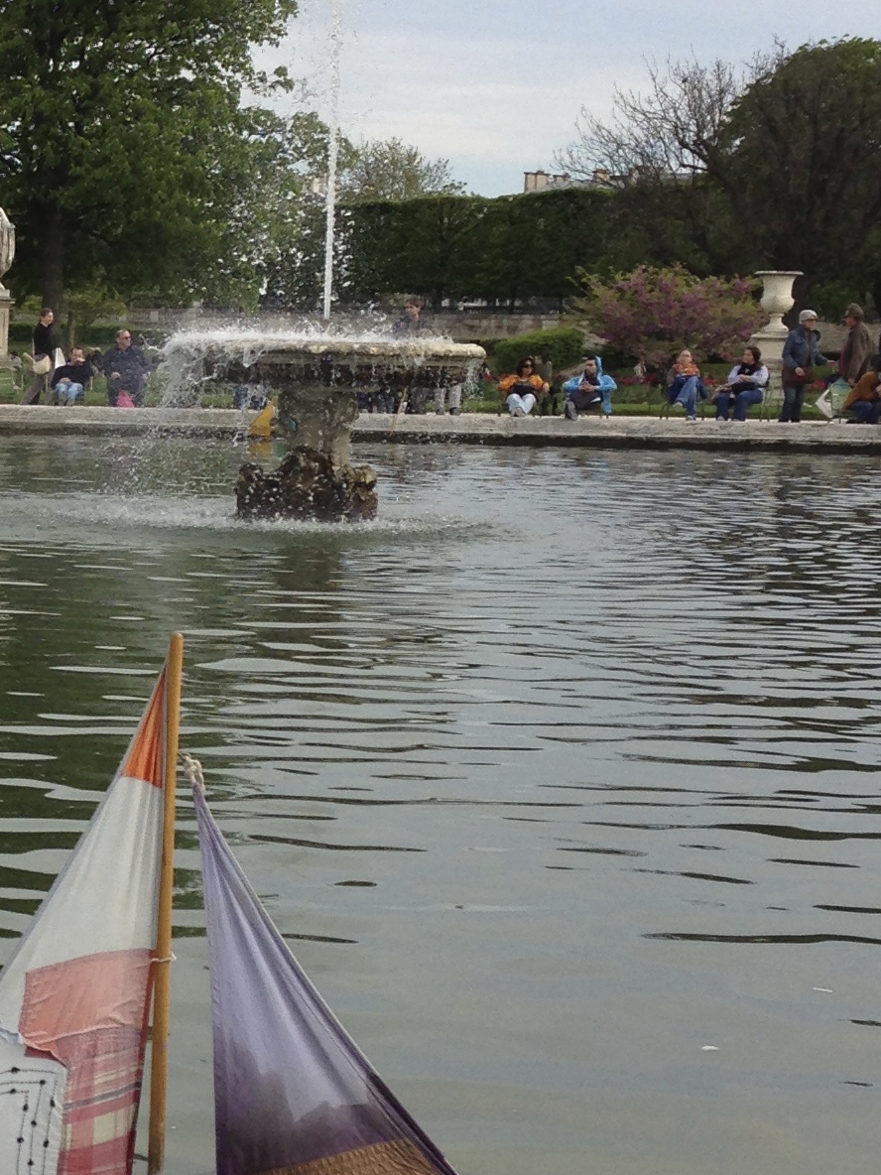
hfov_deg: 15.5
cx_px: -245
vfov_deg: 21.5
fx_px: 3088
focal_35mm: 91
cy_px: 664
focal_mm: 4.13
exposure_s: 1/834
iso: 50
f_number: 2.4
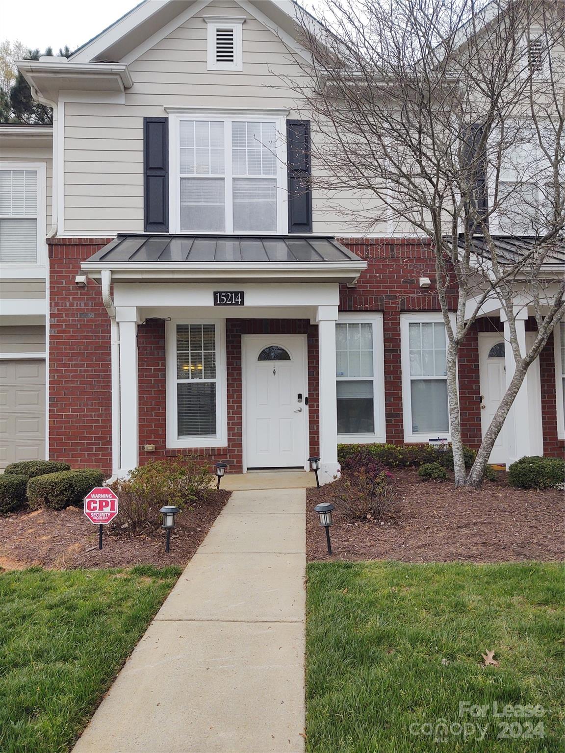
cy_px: 376
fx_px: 588
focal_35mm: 27
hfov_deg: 51.4
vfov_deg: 65.3
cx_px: 282
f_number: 1.7
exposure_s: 1/2161
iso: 100
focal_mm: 4.75
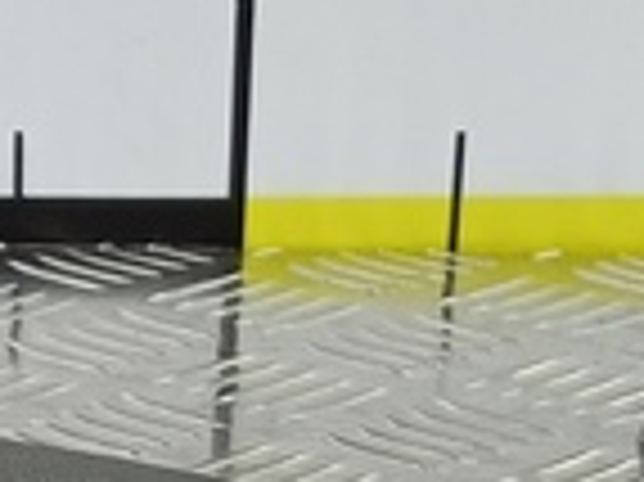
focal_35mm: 165
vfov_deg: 8.6
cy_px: 860
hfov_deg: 11.8
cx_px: -59
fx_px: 3067
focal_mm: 4.11
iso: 124
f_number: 1.6
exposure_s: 1/50
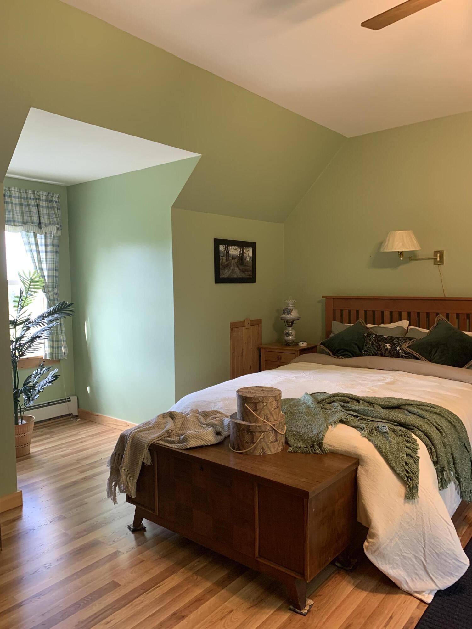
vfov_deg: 67.3
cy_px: 314
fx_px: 473
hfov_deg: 53.1
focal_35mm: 26
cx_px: 236
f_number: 1.8
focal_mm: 4.25
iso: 160
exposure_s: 1/60
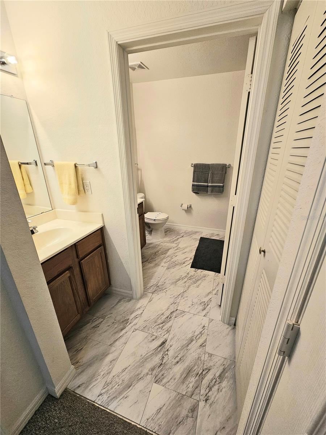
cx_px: 163
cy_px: 218
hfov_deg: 89.9
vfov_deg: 106.2
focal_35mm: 13
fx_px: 163
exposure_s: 1/60.2
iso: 80
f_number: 2.2
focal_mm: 2.2
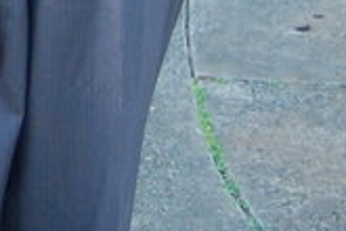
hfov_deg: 8.2
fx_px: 2326
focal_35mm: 242
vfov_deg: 5.4
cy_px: -450
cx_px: -252
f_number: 4.5
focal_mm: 26
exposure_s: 1/80
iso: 400
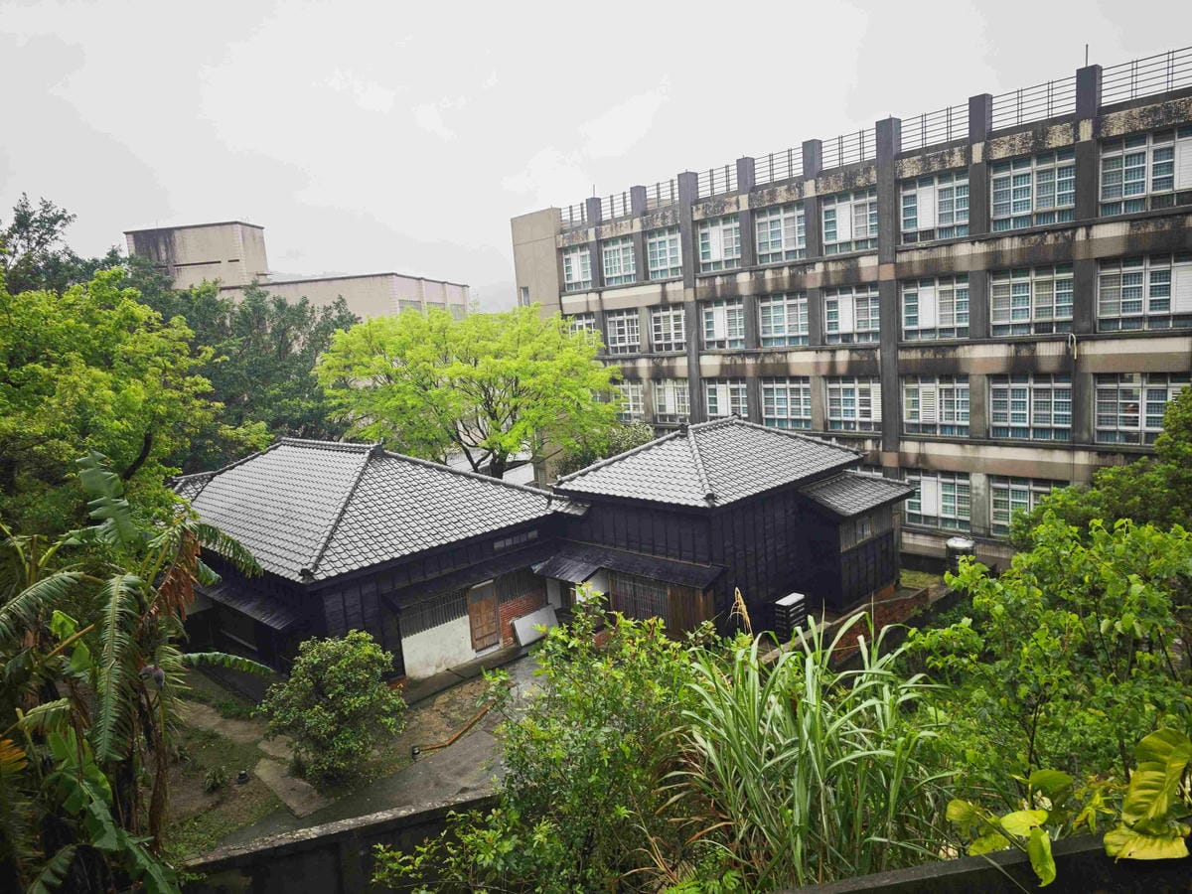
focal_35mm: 23
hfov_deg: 73.9
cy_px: 447
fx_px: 792
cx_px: 596
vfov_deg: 58.9
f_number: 2
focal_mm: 8.72
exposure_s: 1/120
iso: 100
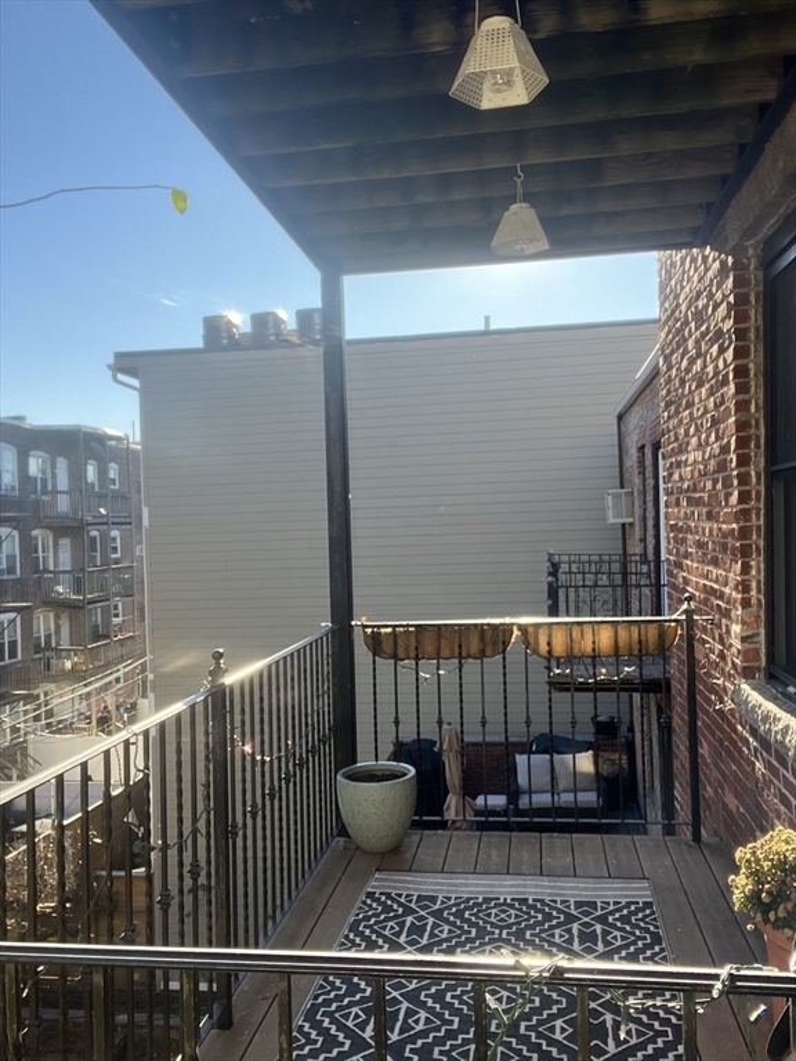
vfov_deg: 60.0
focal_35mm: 30
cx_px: 398
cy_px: 530
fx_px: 920
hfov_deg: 46.8
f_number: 2.2
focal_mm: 2.71
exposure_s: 1/252
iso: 32
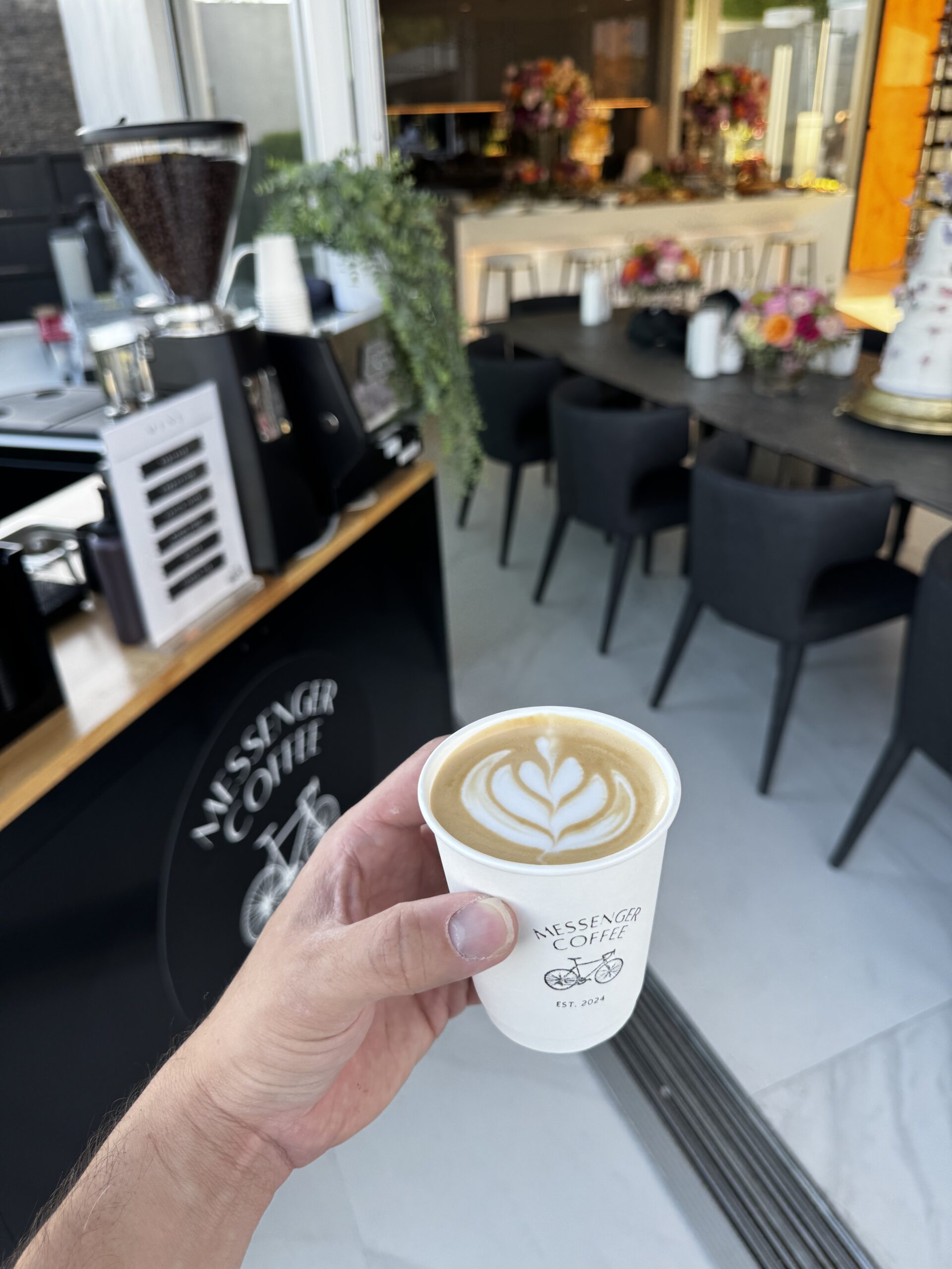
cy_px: 634
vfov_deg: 71.6
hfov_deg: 56.8
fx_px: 880
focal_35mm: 24
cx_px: 476
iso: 80
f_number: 1.78
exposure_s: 1/414
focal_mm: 6.76
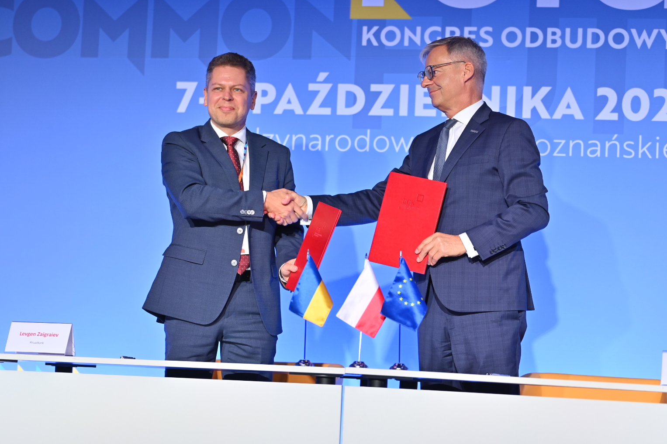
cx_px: 340
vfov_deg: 13.2
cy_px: 226
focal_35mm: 104
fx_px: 1927
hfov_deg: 19.6
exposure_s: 1/200
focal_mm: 98
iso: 450
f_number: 2.8
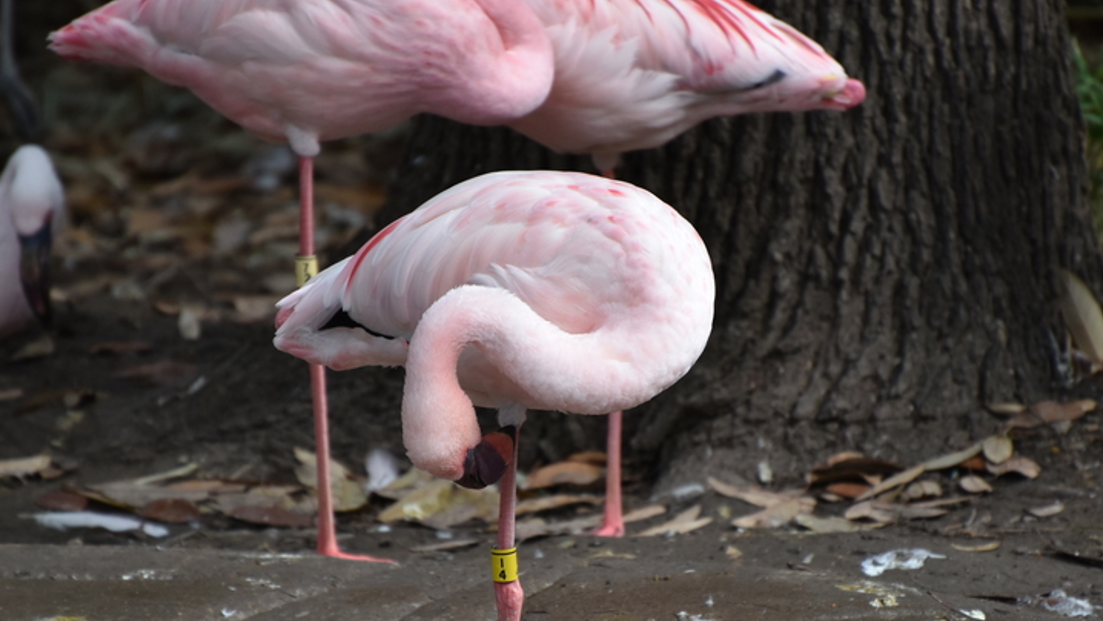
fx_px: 16380
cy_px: 421
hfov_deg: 3.9
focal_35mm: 560
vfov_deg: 2.2
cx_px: 558
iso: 500
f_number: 5.6
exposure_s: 1/640
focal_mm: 300
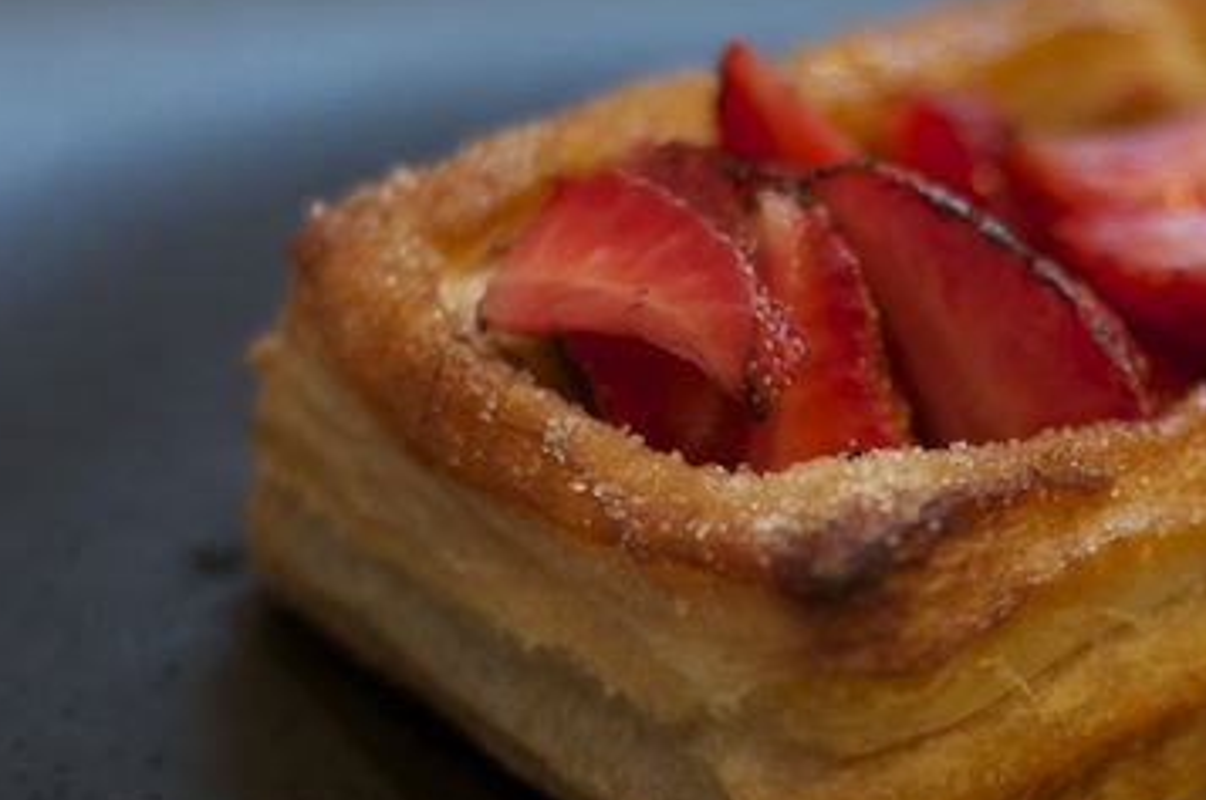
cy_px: 603
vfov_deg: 9.3
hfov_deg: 13.9
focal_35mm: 147
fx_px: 4918
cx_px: 966
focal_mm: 50
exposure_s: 1/80
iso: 500
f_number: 2.2
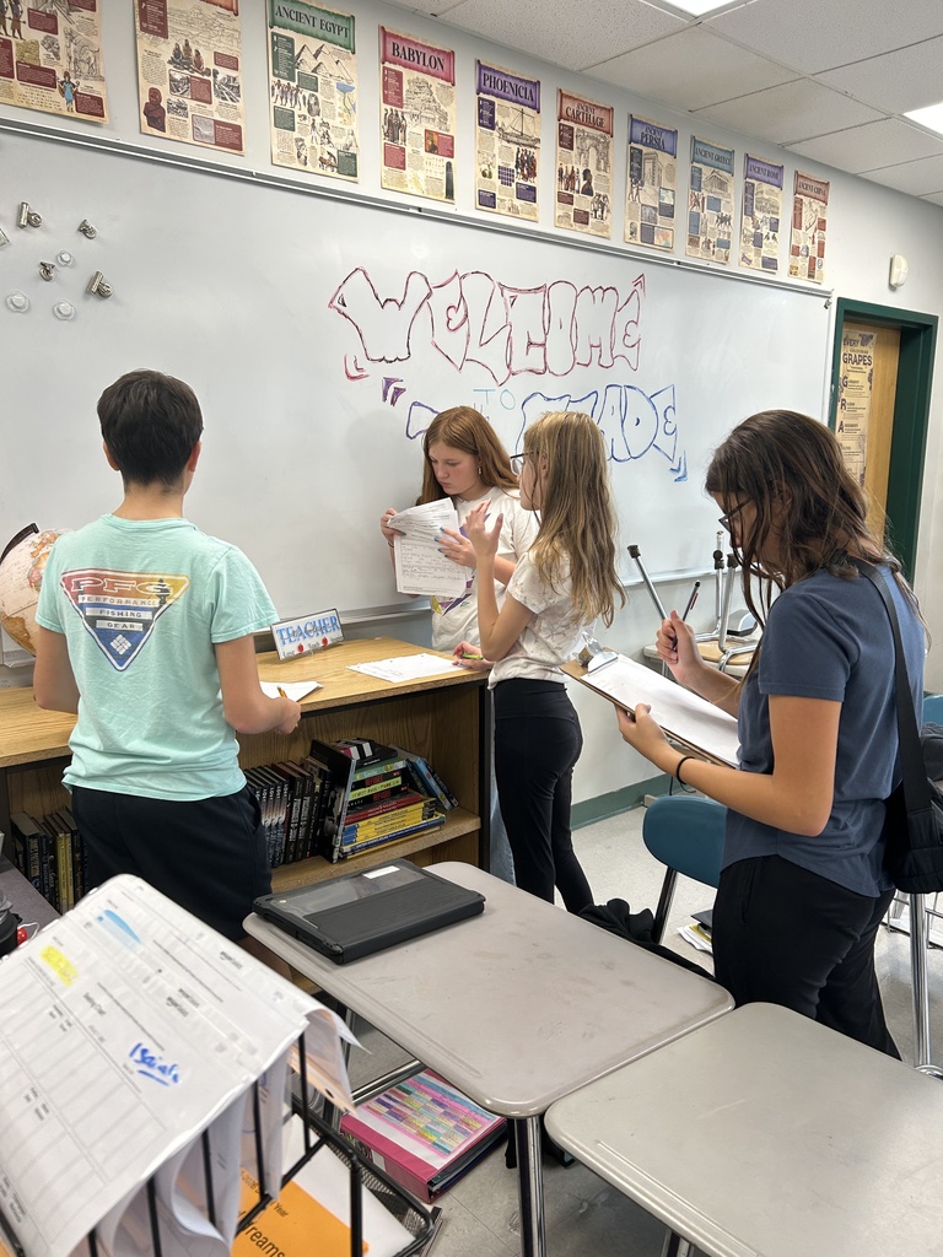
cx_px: 472
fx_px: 944
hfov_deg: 53.1
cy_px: 628
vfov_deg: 67.3
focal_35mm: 26
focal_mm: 5.7
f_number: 1.5
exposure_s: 1/120
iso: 64
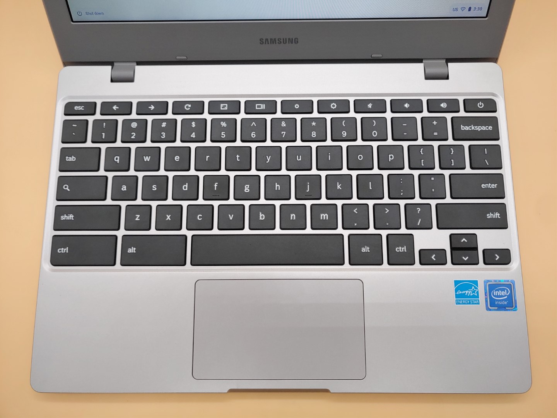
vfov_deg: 53.1
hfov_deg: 67.3
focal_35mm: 26
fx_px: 418
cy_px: 209
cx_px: 278
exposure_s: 1/120
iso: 50
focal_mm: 4.36
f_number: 1.8
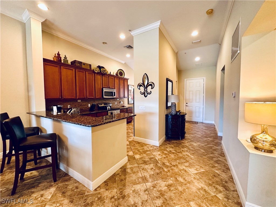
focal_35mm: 14
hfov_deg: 102.1
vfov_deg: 85.7
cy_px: 104
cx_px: 138
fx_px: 112
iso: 320
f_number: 2.2
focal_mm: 2.22
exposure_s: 1/60
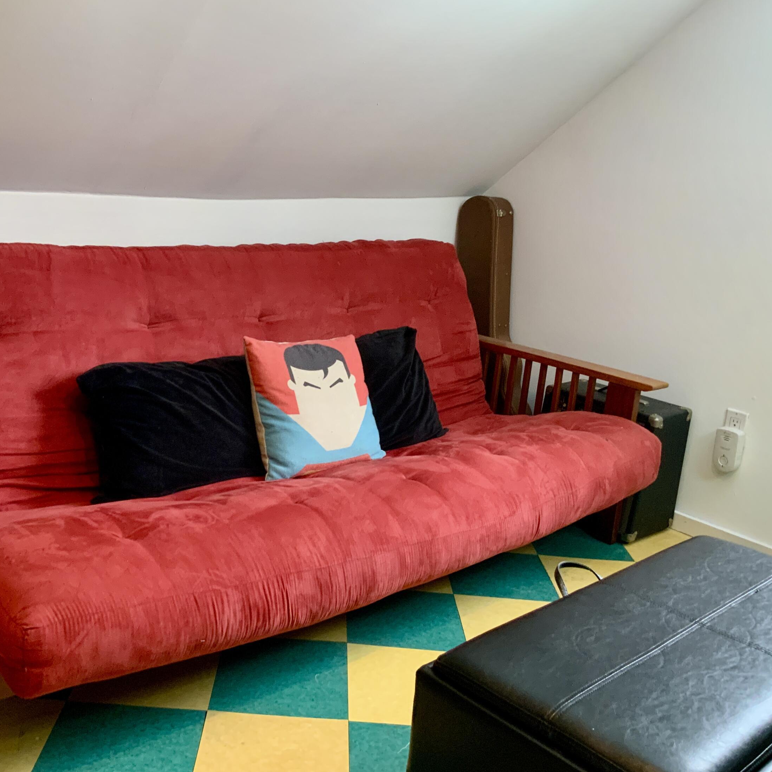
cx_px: 311
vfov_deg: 47.2
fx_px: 883
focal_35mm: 35
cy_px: 383
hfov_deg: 47.0
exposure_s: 1/60
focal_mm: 3
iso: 250
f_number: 1.8
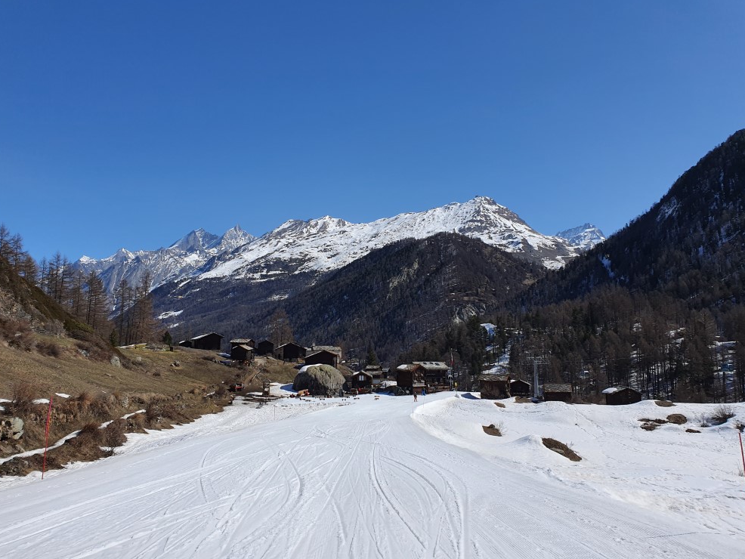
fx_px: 581
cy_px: 287
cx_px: 376
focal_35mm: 27
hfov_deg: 65.3
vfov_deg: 51.4
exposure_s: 1/3896
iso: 50
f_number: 2.4
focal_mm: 4.32
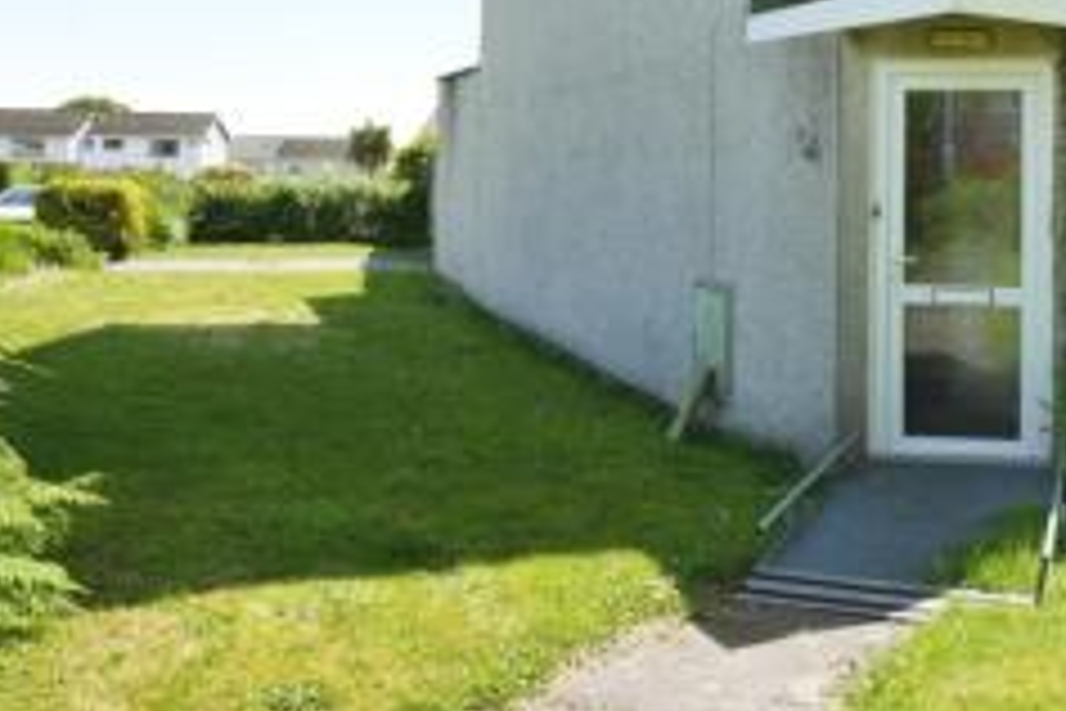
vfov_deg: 39.4
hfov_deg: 51.9
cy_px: 137
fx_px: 947
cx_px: 956
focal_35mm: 32
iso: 2000
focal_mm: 16
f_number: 9
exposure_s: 1/1600
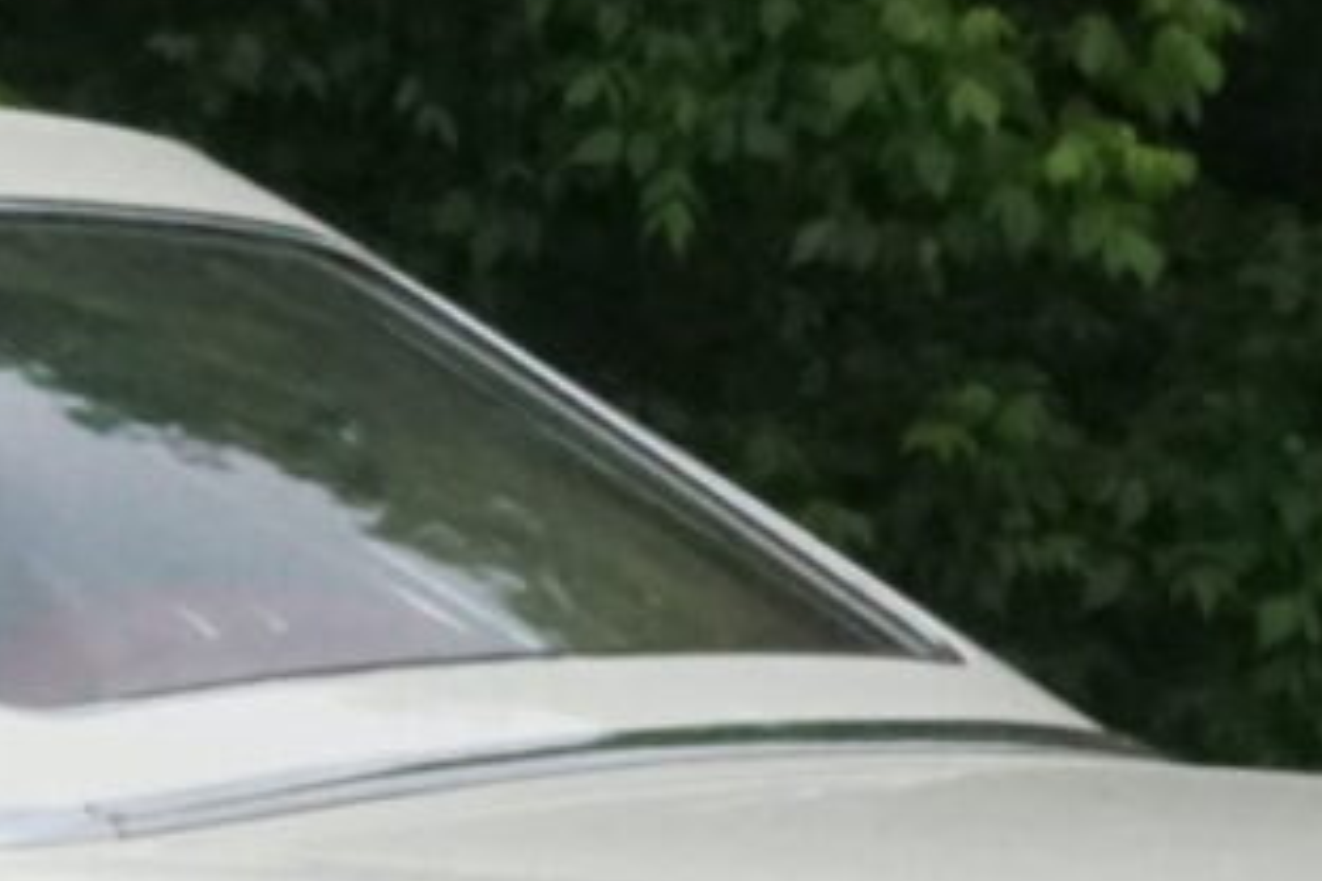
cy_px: 961
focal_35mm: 460
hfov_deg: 4.4
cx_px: -966
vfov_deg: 3.0
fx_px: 16891
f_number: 36
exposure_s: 1/400
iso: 6400
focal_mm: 70
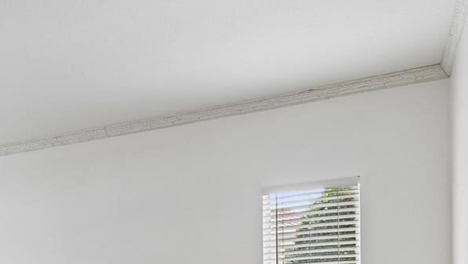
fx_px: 521
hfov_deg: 46.3
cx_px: 107
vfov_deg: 25.4
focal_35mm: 42
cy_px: 319
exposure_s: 1/8
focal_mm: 10
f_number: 7.1
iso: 100
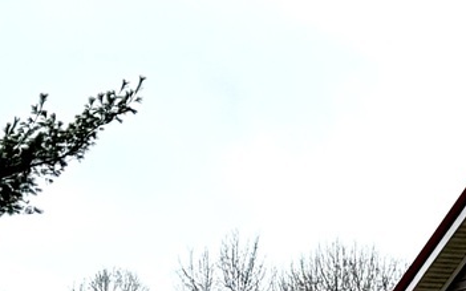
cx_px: 1114
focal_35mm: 167
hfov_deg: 10.7
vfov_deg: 7.6
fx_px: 2120
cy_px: 529
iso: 80
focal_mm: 6.76
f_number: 1.78
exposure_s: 1/5348
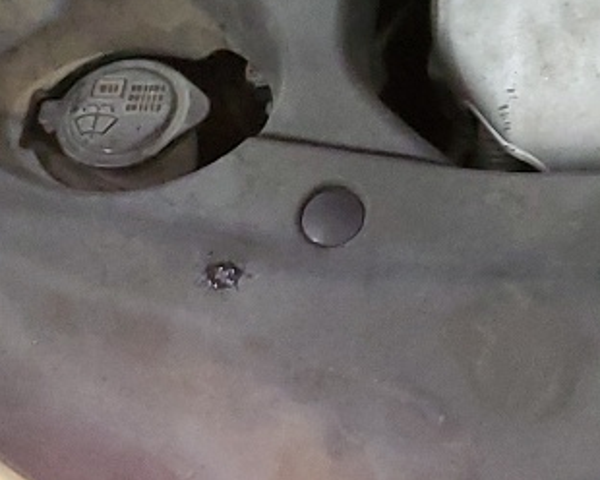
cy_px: -43
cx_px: 1175
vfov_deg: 11.6
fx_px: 2326
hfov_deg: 12.9
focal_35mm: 131
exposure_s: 1/60.2
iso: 236
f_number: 1.5
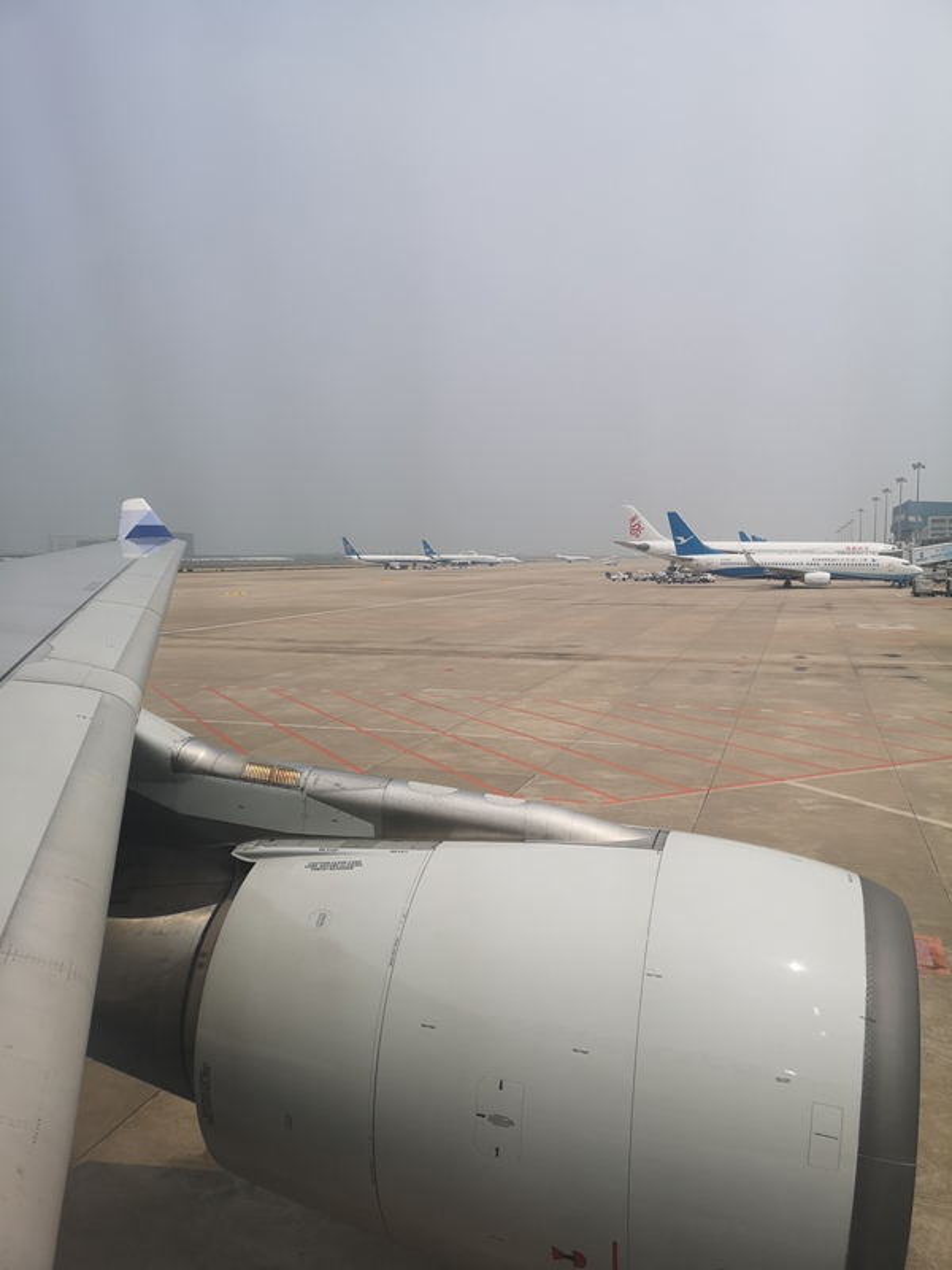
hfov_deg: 51.4
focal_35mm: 27
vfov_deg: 65.3
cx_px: 476
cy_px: 635
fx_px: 990
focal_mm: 3.95
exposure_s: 1/3571
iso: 50
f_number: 1.8
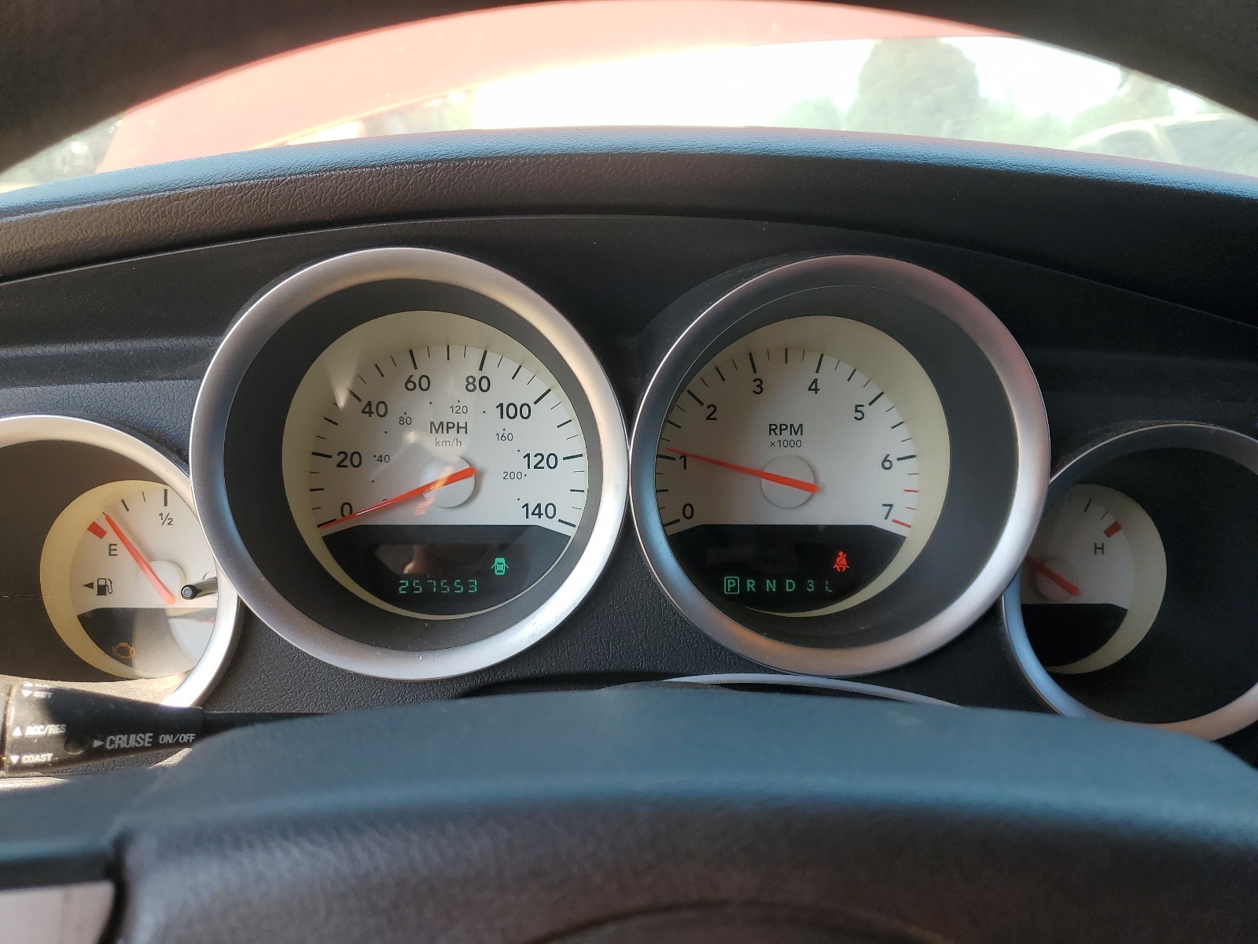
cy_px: 472
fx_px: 945
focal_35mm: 26
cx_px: 629
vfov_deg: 53.1
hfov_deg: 67.3
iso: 50
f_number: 1.5
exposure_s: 1/333
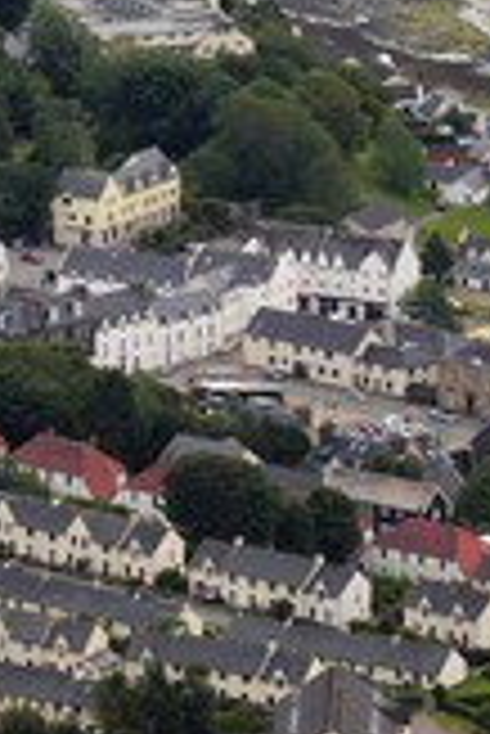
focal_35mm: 515
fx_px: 10492
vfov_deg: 4.0
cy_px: 306
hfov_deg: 2.7
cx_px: -223
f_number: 10
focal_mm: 200
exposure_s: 1/800
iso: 800
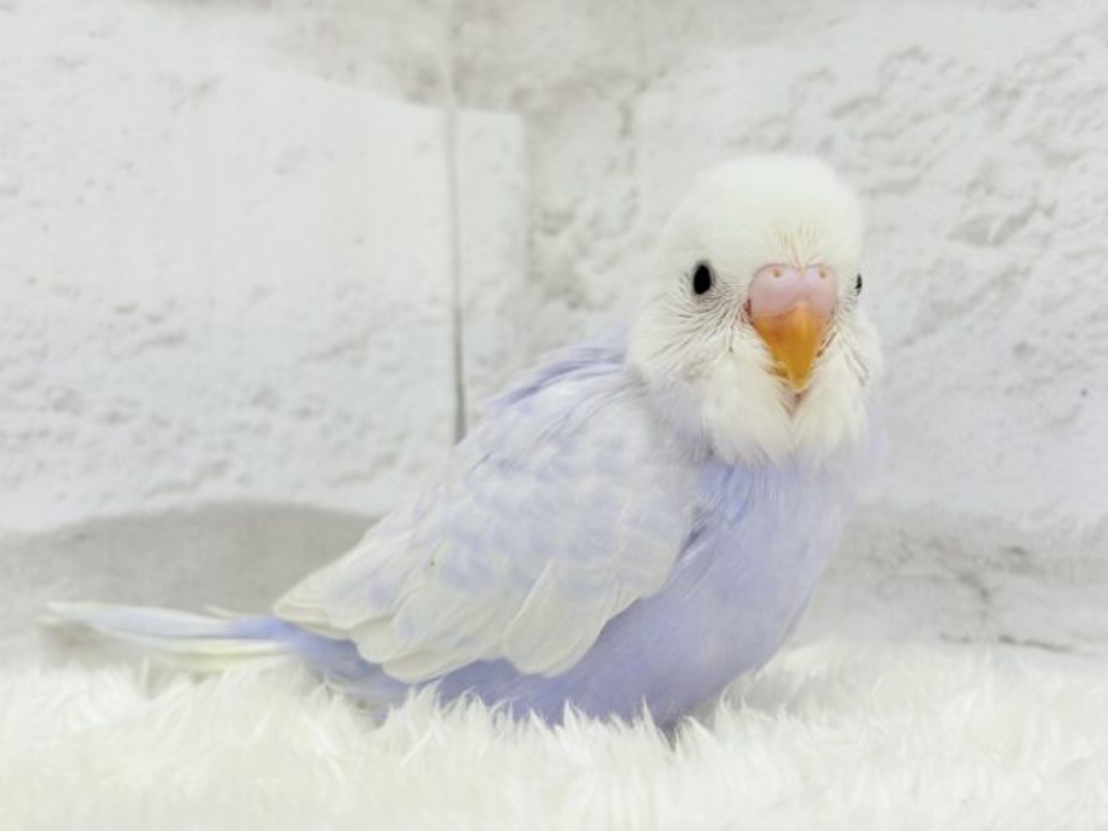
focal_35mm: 52
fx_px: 1664
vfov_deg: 28.0
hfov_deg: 36.8
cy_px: 416
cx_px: 554
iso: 64
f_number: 1.6
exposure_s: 1/100
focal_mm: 5.96
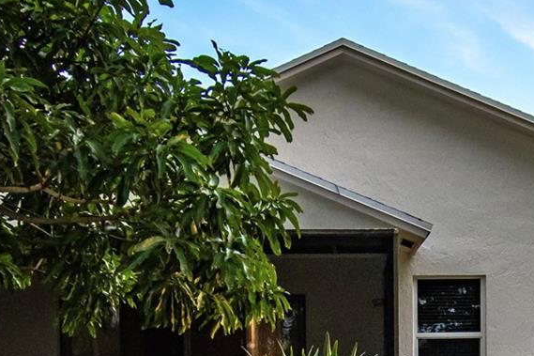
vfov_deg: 23.5
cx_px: 335
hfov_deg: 36.7
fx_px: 801
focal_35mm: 54
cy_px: 392
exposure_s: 1/640
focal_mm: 10
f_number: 4.5
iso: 800
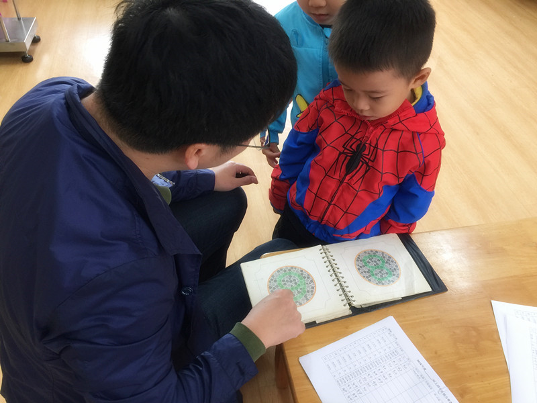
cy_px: 202
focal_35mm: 29
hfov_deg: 61.7
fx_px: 450
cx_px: 268
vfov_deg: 48.2
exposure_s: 1/17
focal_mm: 4.15
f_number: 2.2
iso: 50
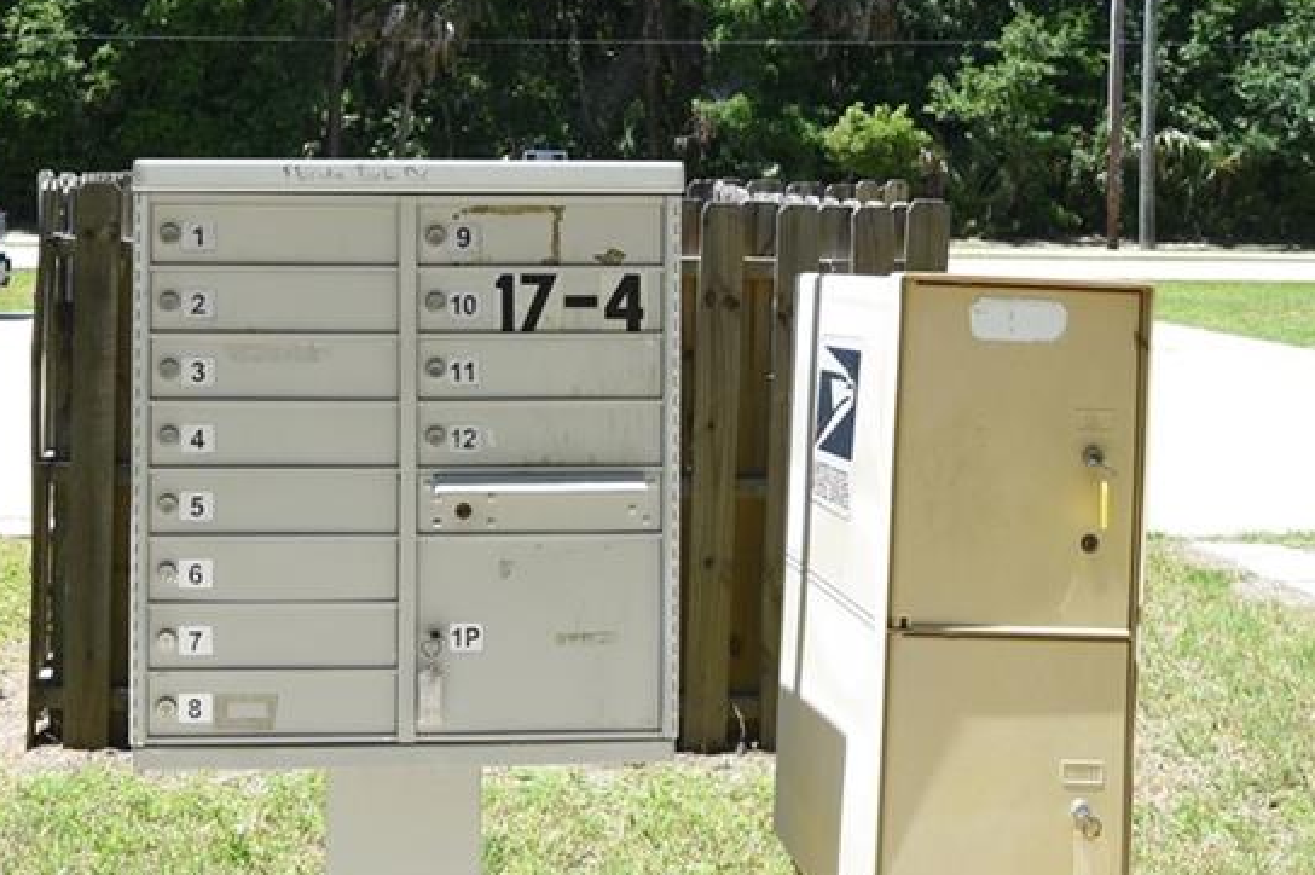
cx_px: 469
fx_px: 1852
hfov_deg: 38.8
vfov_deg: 26.1
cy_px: 169
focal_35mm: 51
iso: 100
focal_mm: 11.5
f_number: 6.3
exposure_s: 1/160
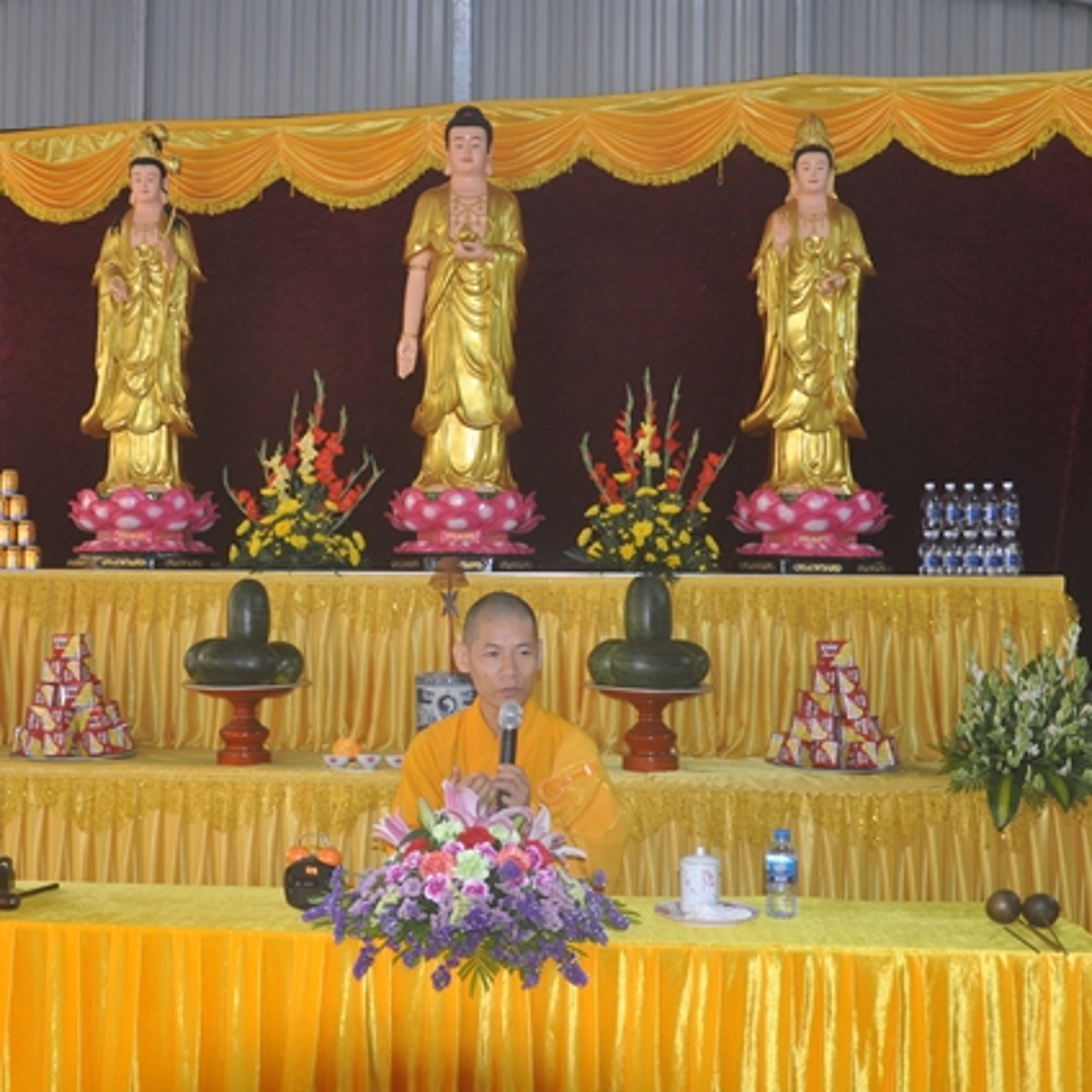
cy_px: 551
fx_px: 1535
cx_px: 420
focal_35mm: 43
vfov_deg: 39.2
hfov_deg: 39.0
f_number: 3.8
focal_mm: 22
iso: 640
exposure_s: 1/60
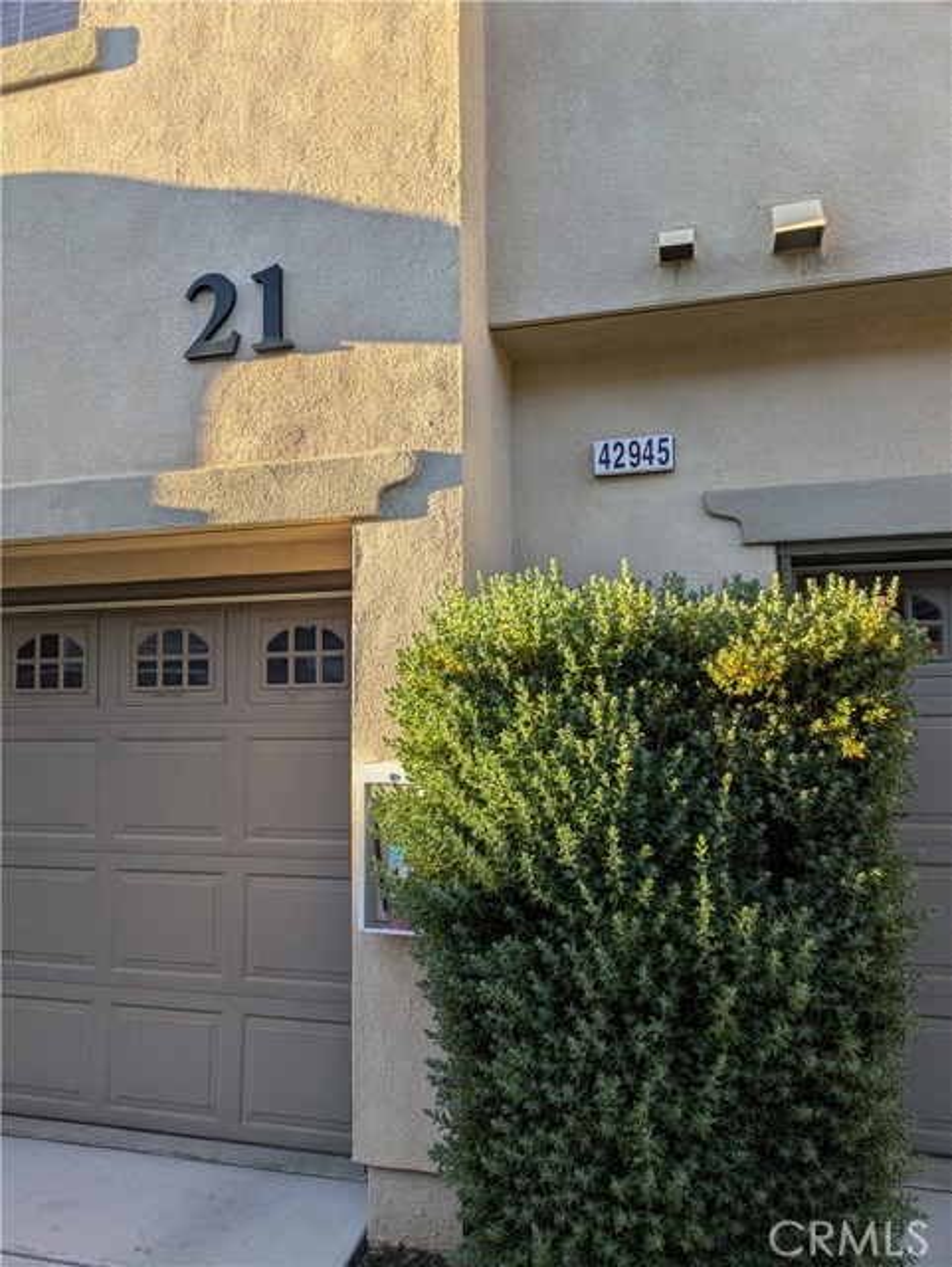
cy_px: 634
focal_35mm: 25
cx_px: 476
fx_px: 916
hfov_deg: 54.9
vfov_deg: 69.4
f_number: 1.89
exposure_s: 1/253
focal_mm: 5.43
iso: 46
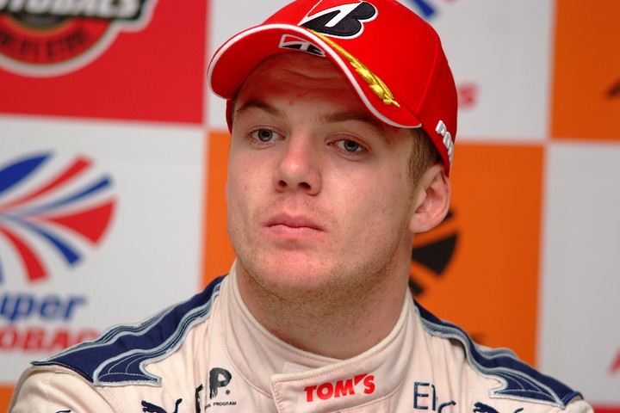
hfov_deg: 7.6
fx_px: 4650
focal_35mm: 270
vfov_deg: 5.1
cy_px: 206
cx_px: 310
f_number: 2.8
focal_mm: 180
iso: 400
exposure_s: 1/250
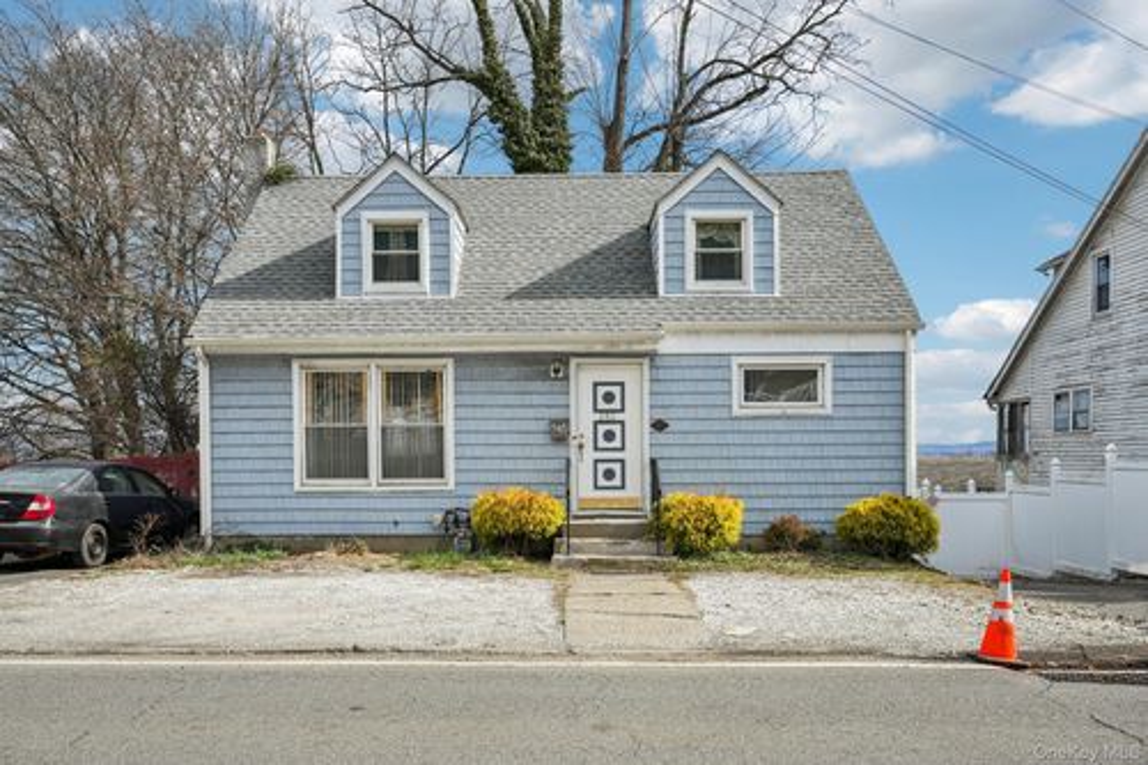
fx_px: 956
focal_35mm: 30
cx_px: 574
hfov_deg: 61.9
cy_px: 382
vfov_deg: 43.6
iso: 100
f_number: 8
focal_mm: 30
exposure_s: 1/320
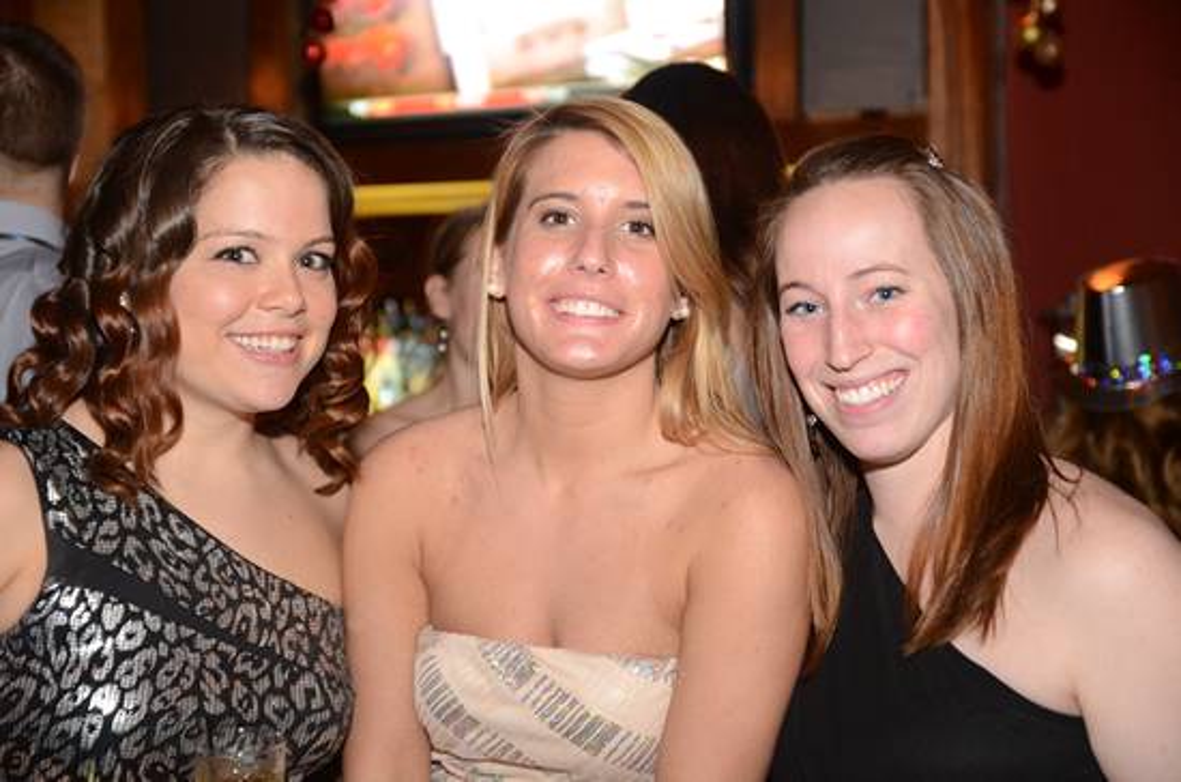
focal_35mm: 60
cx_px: 590
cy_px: 391
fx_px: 1964
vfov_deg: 22.5
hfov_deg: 33.5
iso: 1250
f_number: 2.8
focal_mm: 40
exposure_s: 1/30
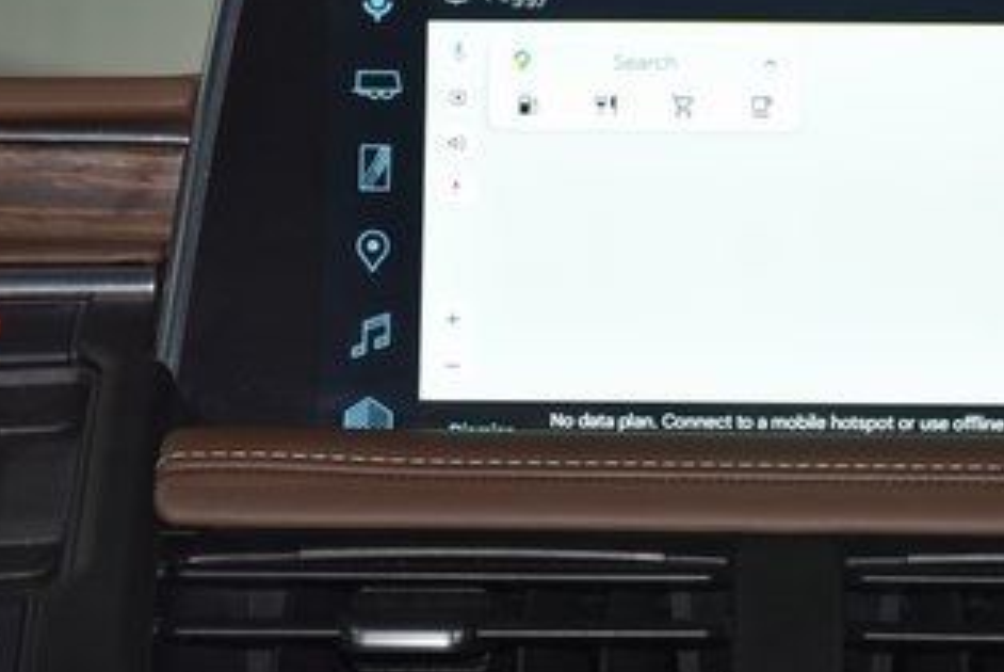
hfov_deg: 9.6
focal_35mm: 214
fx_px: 5974
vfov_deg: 6.4
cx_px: 819
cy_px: 331
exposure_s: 1/125
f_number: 5.6
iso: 800
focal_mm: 70
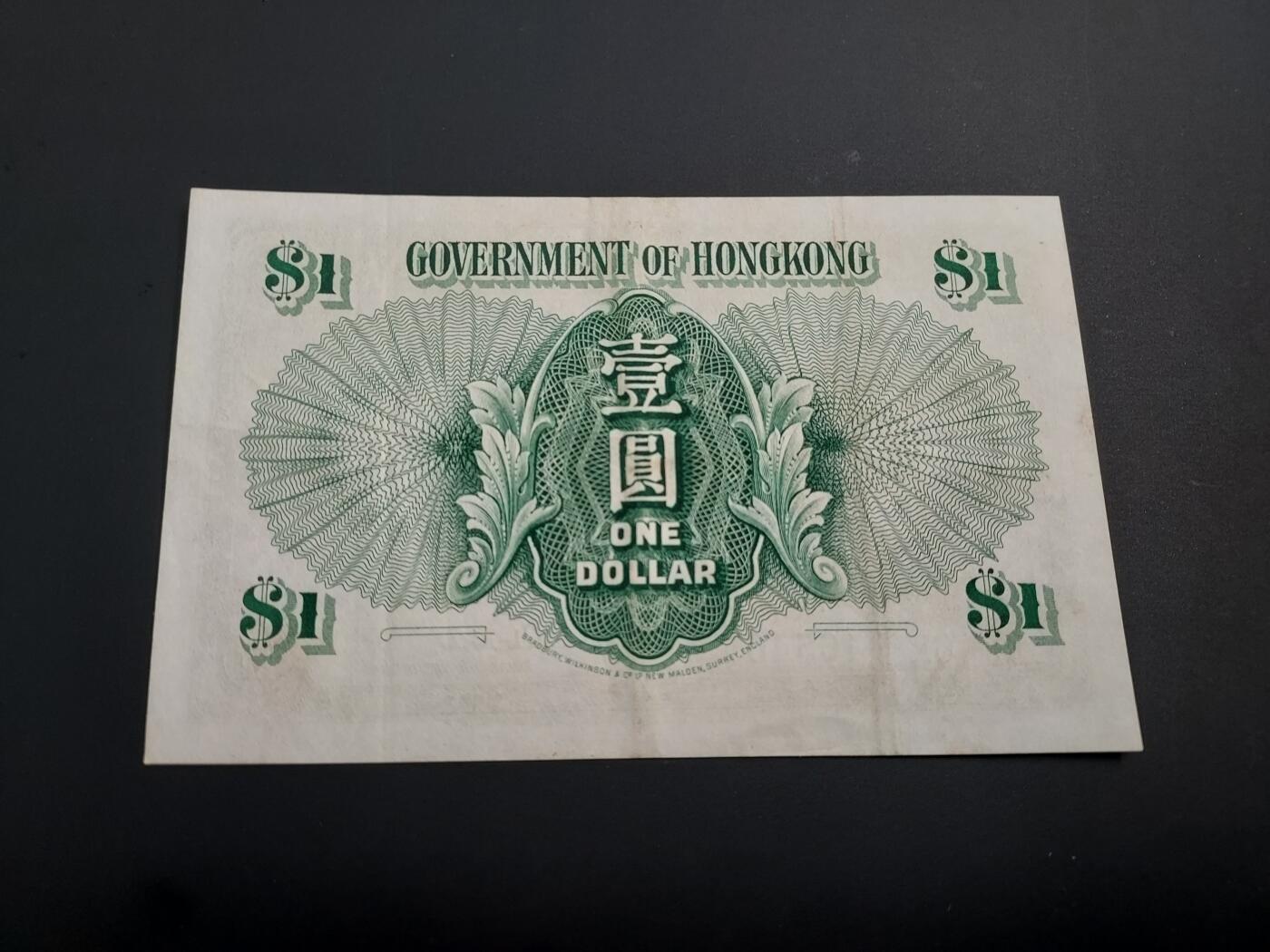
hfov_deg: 71.6
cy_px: 476
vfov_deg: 56.8
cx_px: 635
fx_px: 881
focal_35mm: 24
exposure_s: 1/50
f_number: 1.8
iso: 80
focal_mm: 4.6
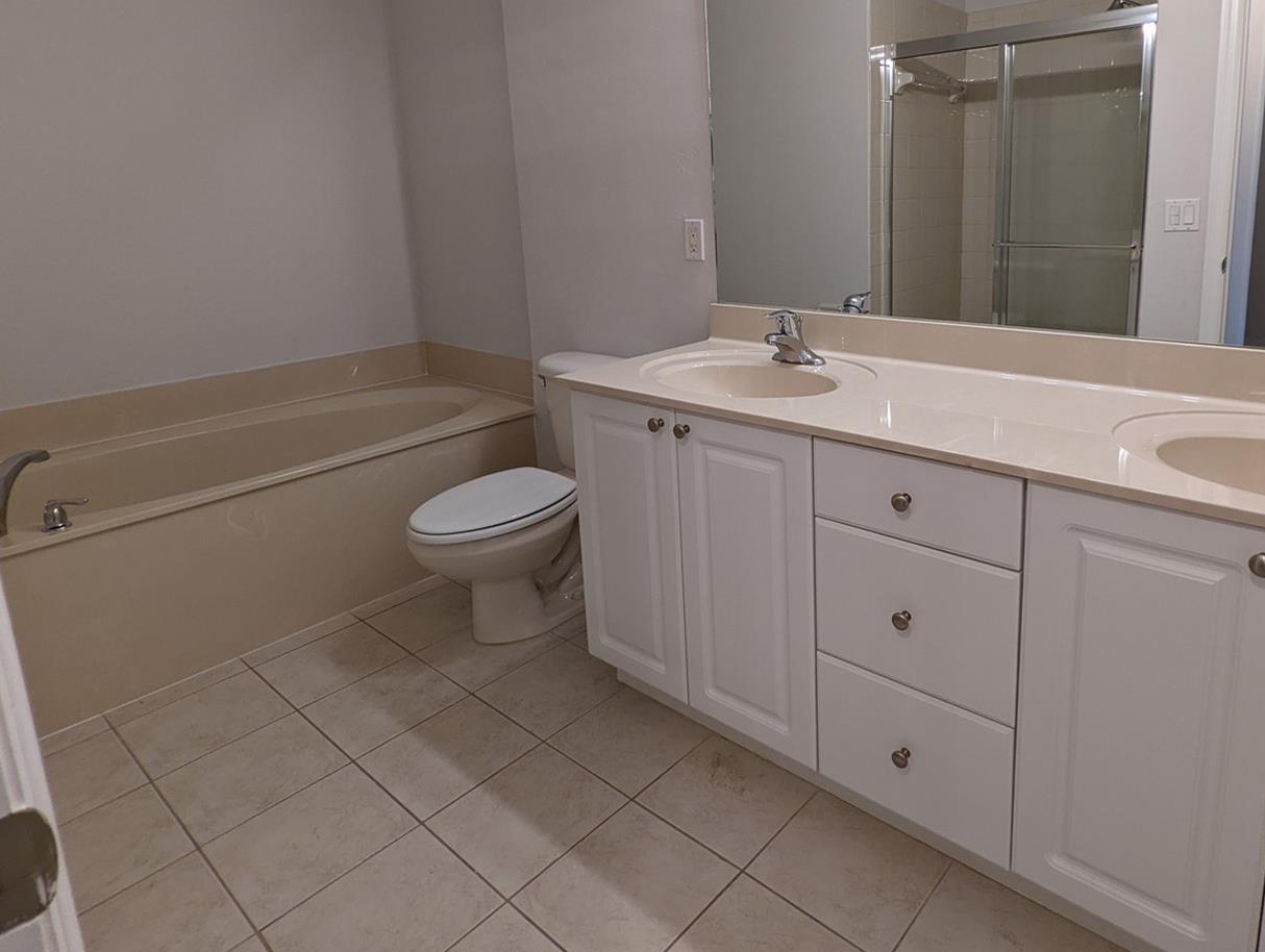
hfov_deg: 77.8
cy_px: 342
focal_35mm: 21
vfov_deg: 62.4
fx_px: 768
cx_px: 772
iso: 85
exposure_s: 1/24
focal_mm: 2.35
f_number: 2.2
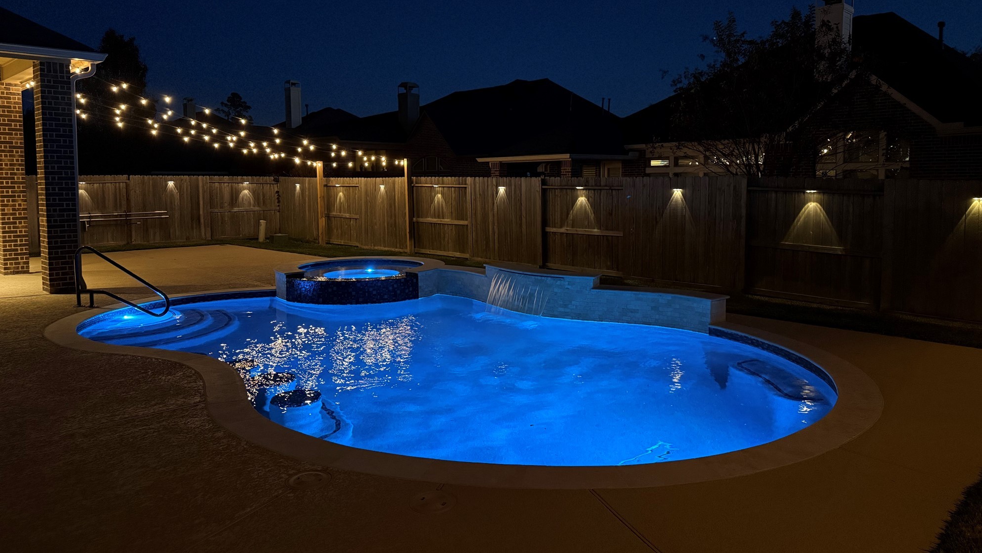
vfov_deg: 42.8
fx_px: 703
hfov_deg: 69.8
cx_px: 499
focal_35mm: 27
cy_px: 236
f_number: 1.78
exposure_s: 1/30
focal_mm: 6.76
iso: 1600
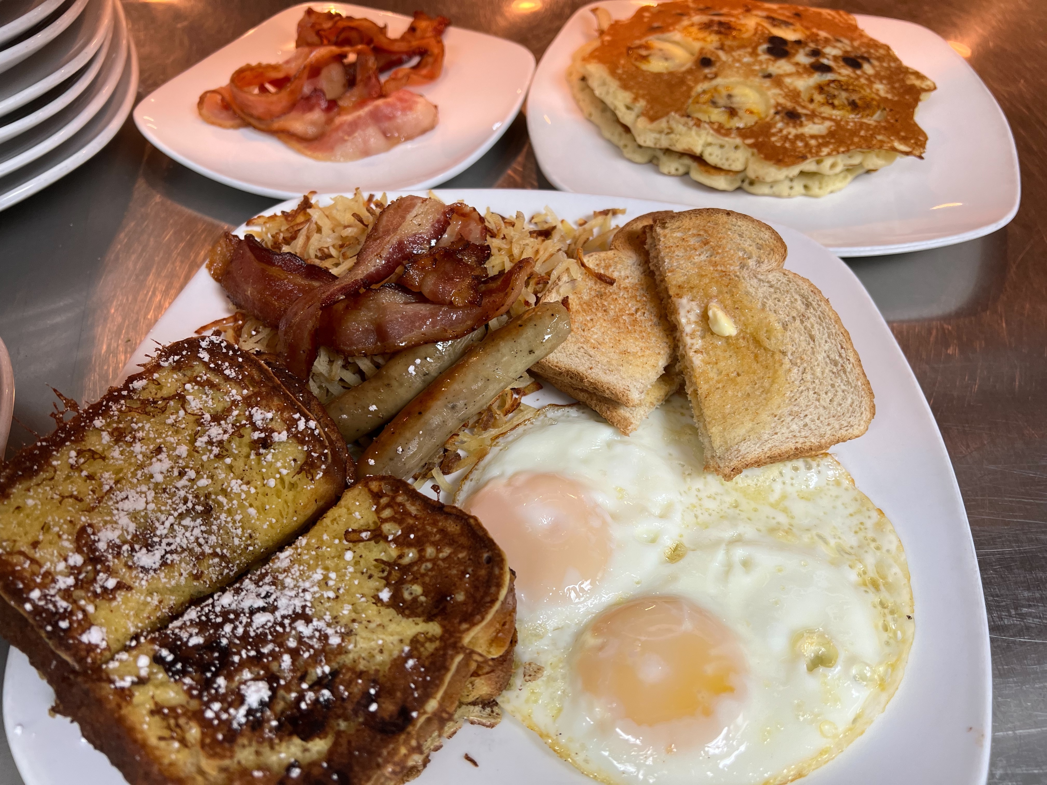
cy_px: 392
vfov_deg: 53.1
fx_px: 786
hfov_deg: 67.3
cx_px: 524
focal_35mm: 26
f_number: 1.5
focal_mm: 5.7
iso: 80
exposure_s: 1/60
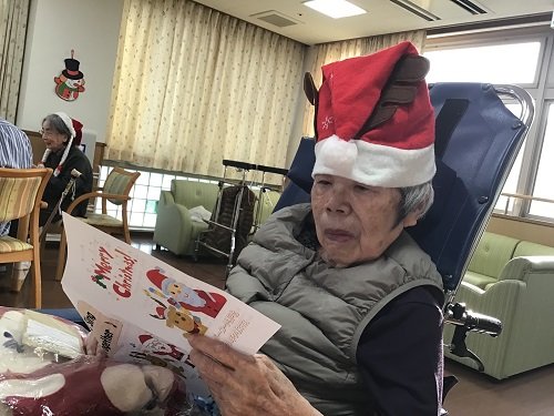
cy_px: 208
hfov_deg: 58.4
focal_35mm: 31
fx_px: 496
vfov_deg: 45.4
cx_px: 277
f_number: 2.4
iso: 32
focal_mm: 3.3
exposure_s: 1/30
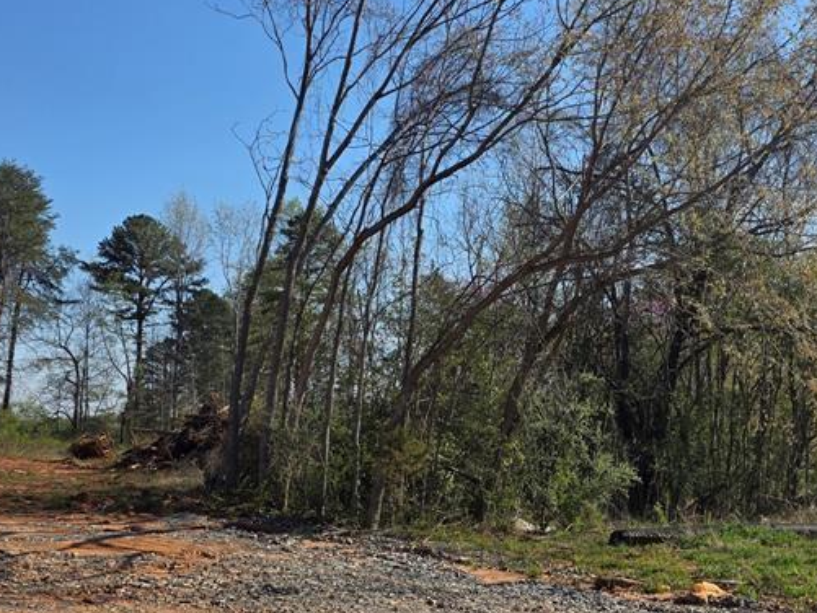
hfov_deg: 39.7
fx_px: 1110
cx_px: 576
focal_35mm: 47
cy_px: 313
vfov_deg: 30.9
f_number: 1.7
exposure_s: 1/6574
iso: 80
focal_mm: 6.3
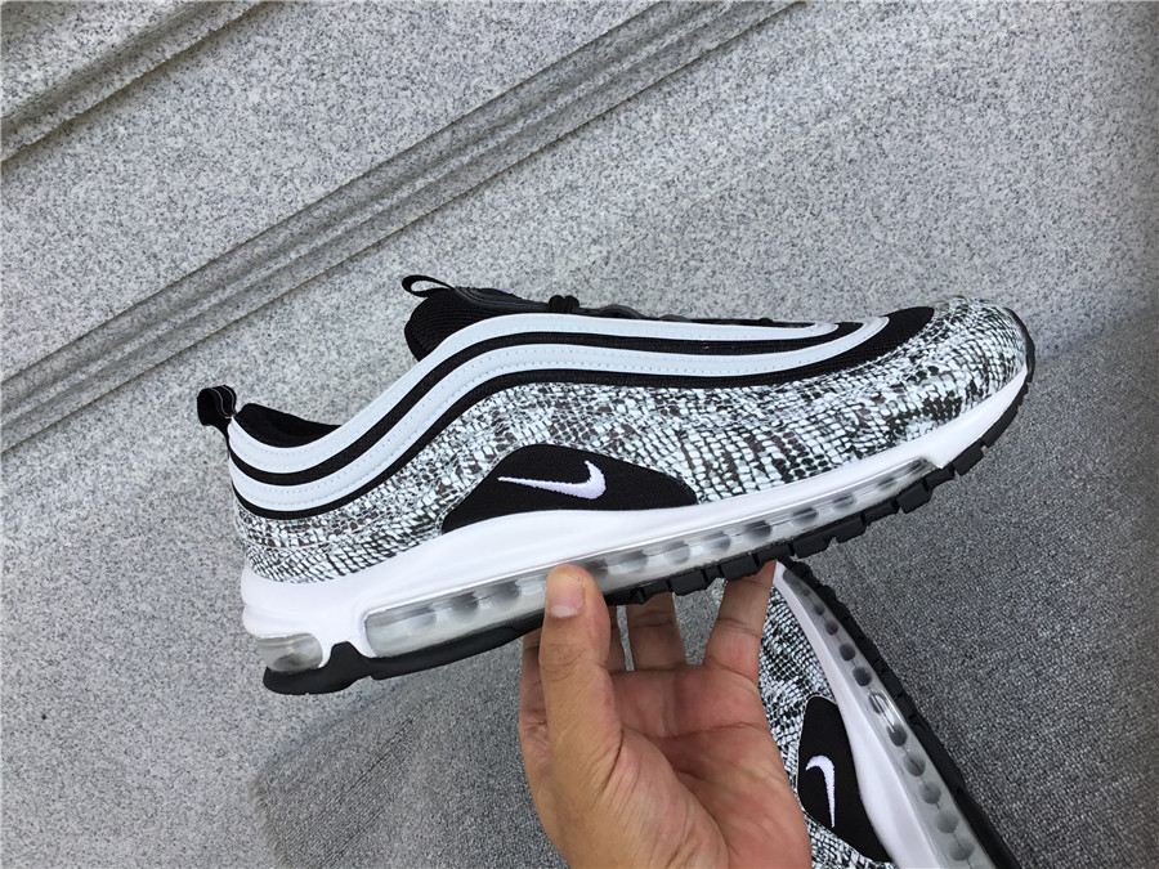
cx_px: 580
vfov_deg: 45.4
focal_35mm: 31
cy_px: 434
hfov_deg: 58.4
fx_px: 1038
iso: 25
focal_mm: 3.3
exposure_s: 1/418
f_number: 2.4
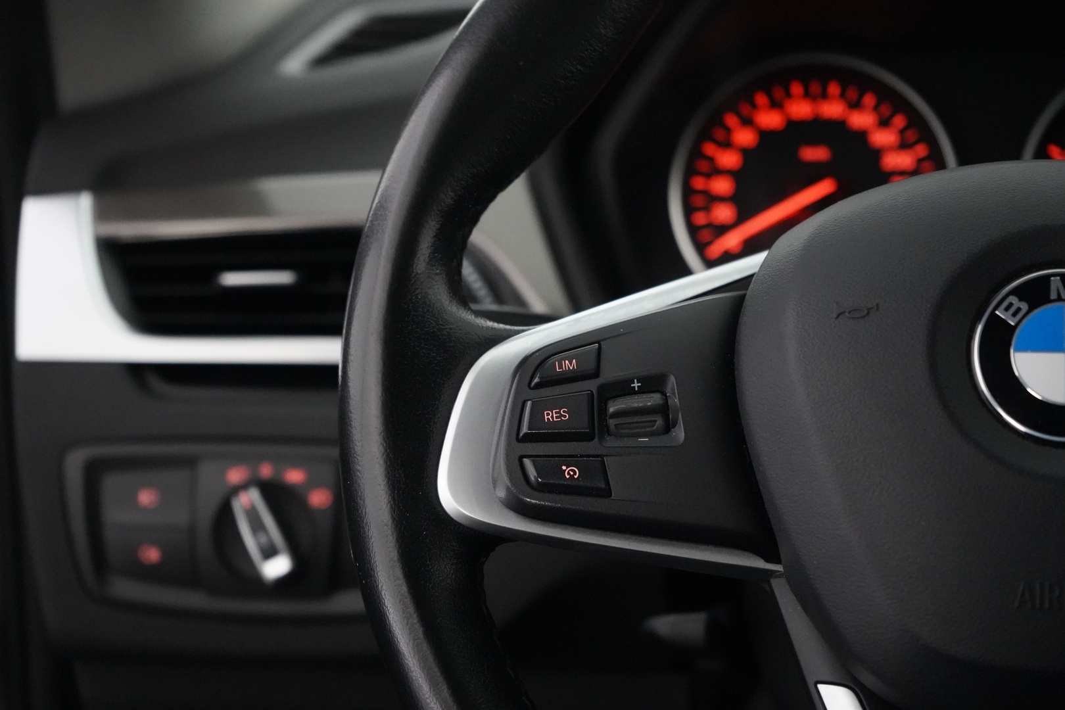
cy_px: 355
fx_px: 2071
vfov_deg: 19.5
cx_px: 532
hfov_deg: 28.8
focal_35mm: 70
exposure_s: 1/80
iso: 12800
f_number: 5.6
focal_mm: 70
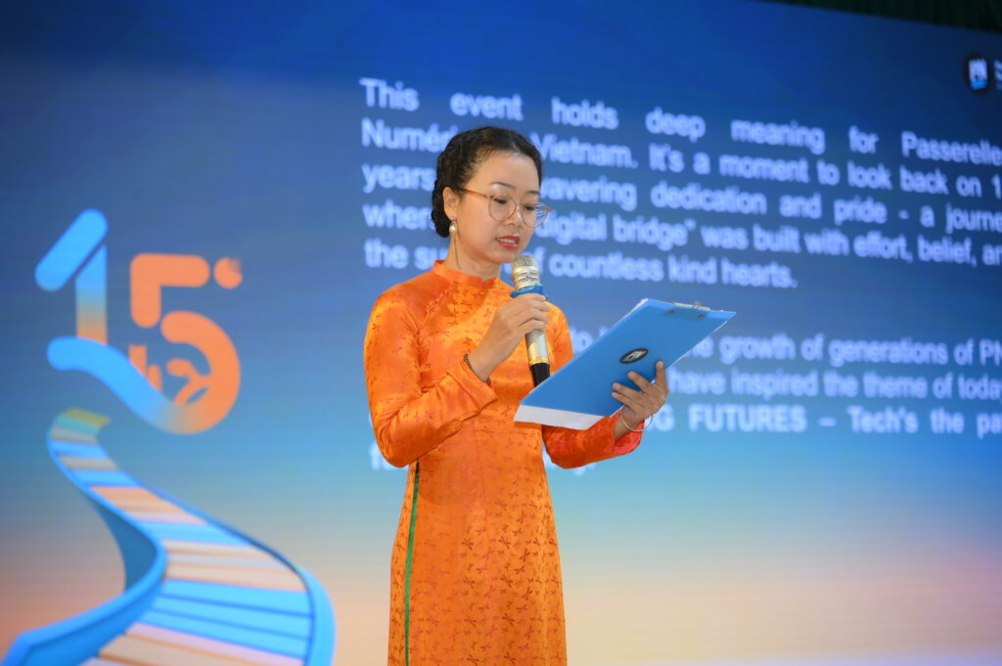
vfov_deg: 18.2
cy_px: 333
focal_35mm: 75
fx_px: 2086
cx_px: 501
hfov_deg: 27.0
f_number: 2.8
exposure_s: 1/250
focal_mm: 75
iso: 1000
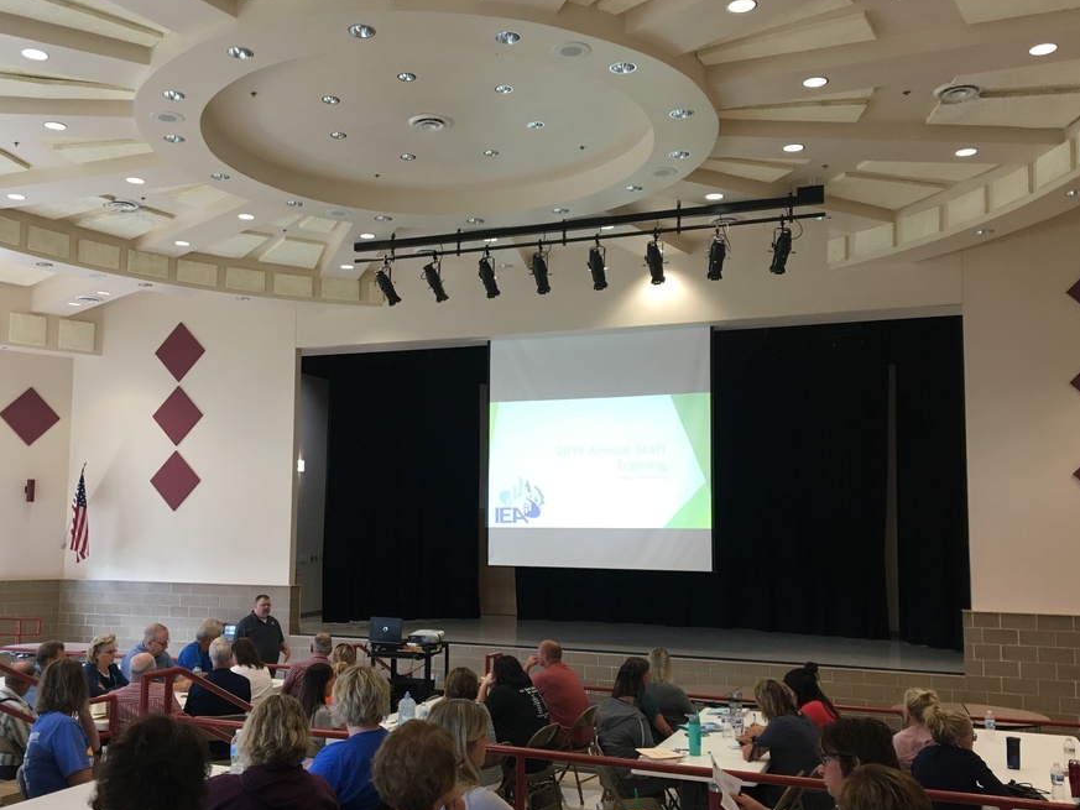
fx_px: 1061
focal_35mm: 34
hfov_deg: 53.8
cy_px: 439
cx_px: 475
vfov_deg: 41.8
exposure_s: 1/30
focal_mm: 4.15
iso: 80
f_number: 2.2
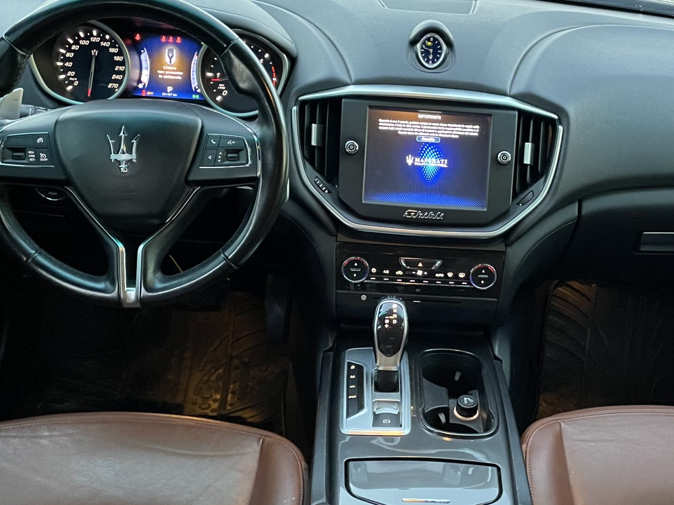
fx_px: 896
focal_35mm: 46
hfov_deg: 41.0
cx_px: 419
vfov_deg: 31.5
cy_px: 251
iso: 500
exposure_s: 1/52
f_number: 1.6
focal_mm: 4.2
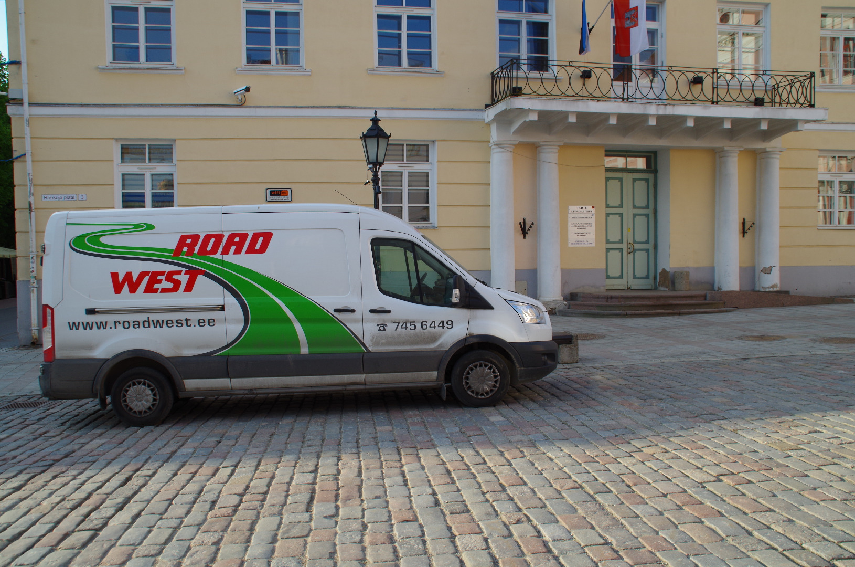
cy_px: 284
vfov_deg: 36.7
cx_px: 428
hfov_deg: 53.2
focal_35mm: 36
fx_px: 853
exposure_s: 1/125
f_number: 11
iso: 160
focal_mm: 24
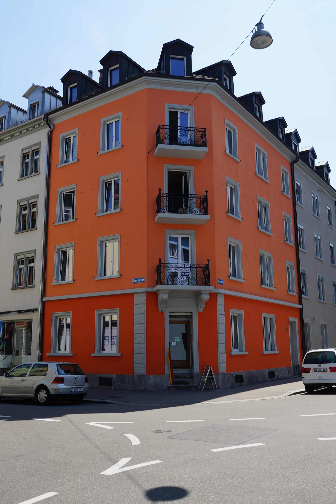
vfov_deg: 57.2
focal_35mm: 33
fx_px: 462
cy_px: 252
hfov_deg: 40.0
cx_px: 168
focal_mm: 22
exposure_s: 1/100
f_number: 11
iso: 100
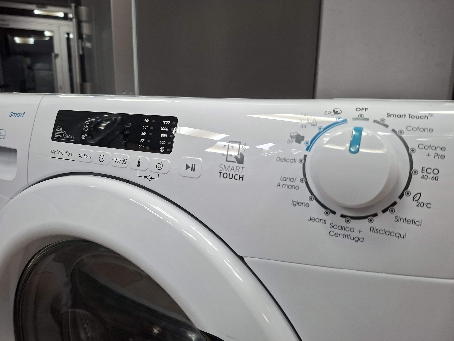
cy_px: 170
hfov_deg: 73.9
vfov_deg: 58.9
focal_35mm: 23
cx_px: 227
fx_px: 302
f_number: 1.8
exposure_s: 1/100
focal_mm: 5.54
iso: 200
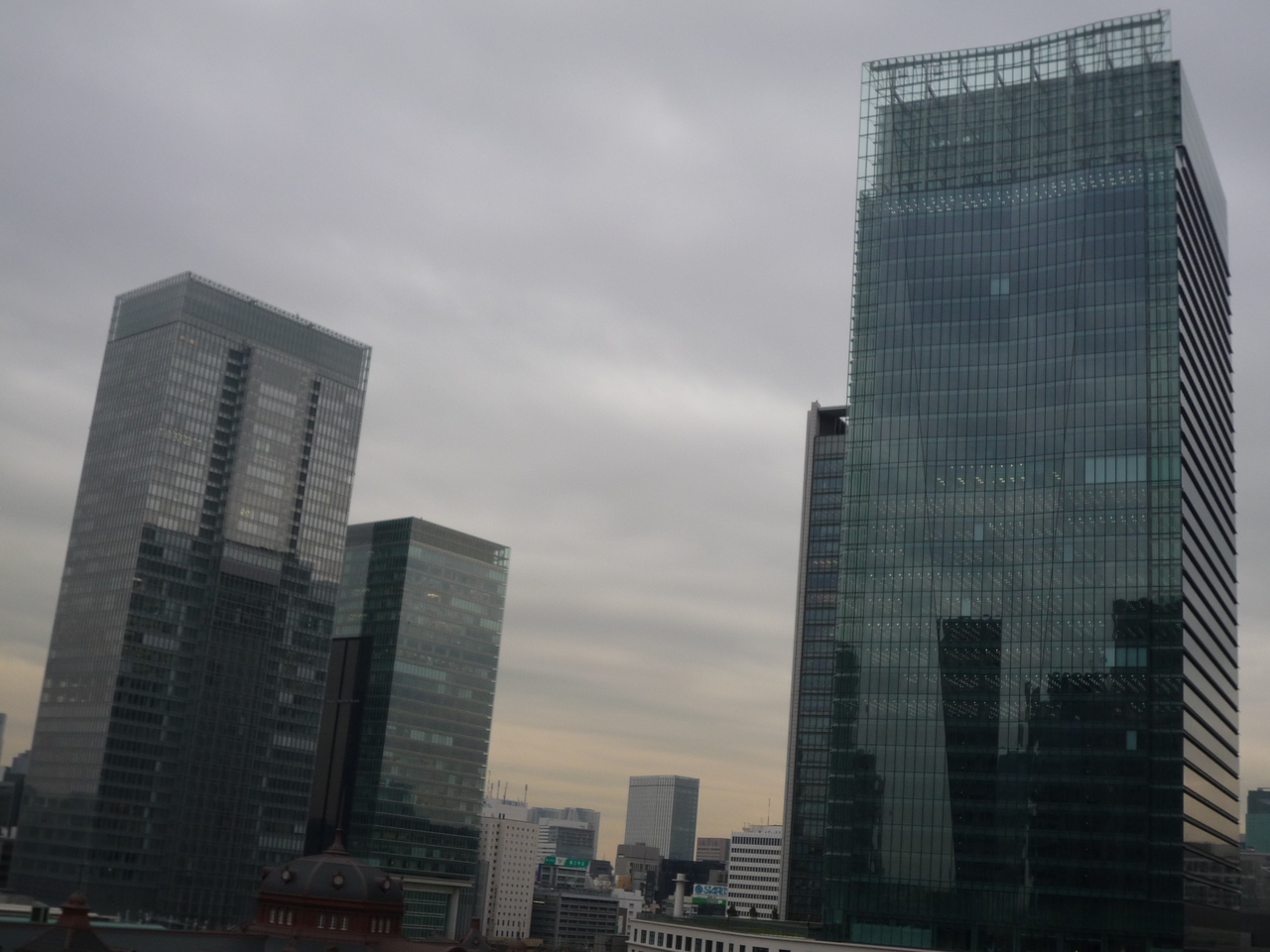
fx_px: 1614
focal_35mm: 44
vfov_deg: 32.9
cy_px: 476
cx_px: 635
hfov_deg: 42.9
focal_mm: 7.8
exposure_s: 1/160
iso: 100
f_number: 4.3
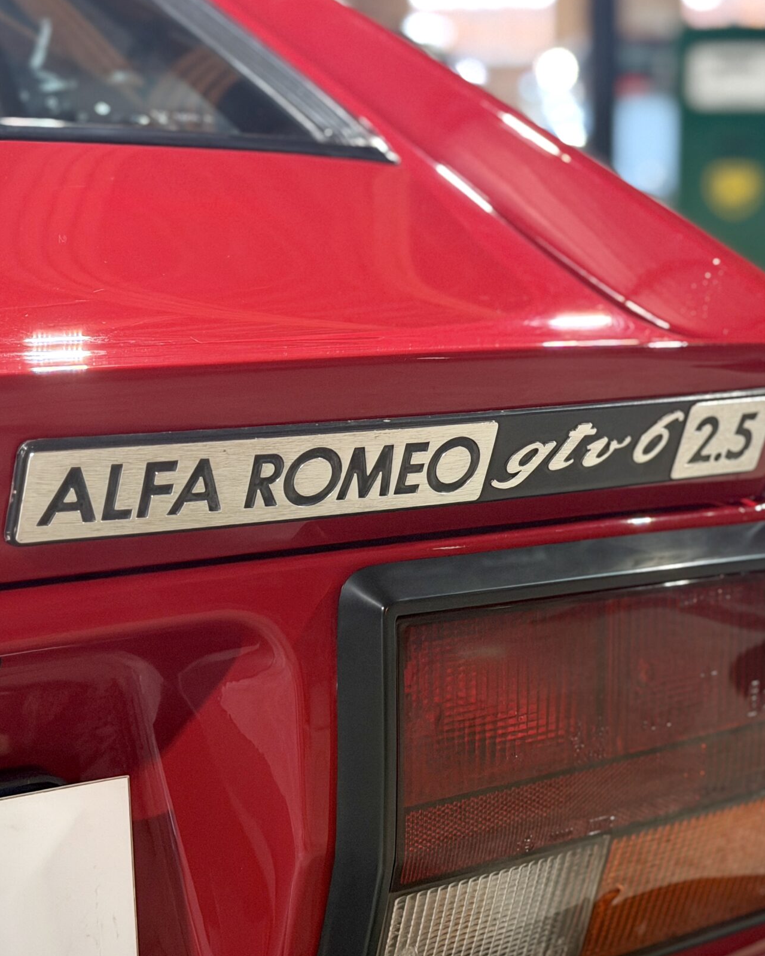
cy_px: 475
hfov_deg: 20.4
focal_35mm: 75
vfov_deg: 25.4
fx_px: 2123
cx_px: 516
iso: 320
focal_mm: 6.76
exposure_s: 1/33
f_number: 1.78
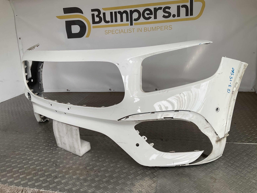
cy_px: 96
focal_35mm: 29
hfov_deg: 61.7
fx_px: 215
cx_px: 128
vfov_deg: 48.2
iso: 16
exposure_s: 1/254
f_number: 1.8
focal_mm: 3
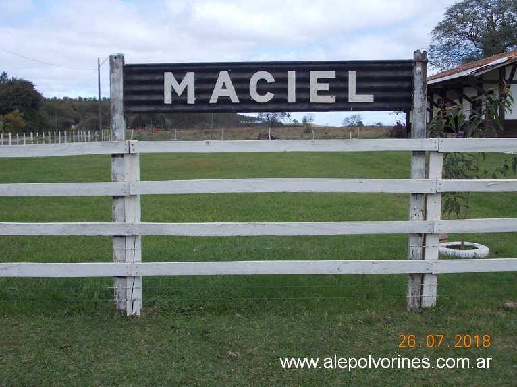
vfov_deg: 33.6
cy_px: 194
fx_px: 642
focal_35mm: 43
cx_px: 258
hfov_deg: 43.9
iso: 80
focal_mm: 6.1
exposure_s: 1/125
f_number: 6.5
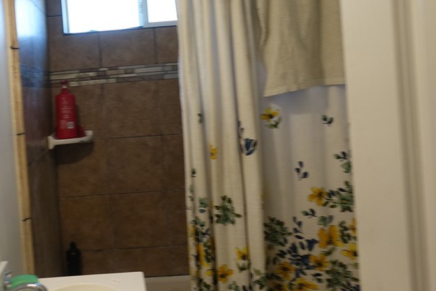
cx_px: 110
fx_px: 436
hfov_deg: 51.0
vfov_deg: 36.5
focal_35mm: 36
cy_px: 96
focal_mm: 8.8
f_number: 2.5
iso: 125
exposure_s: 1/30
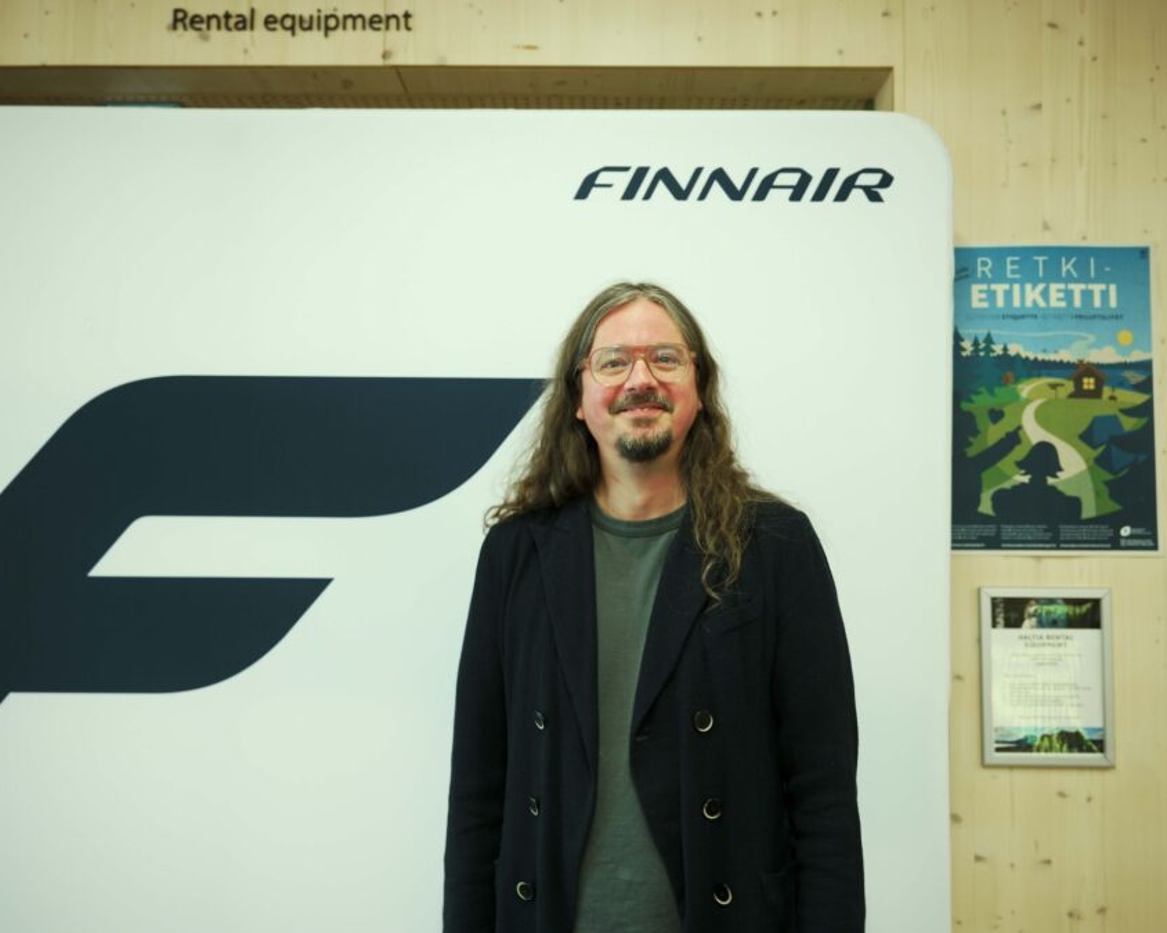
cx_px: 579
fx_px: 1151
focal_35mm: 33
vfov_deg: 44.1
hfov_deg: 53.7
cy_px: 469
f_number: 2.8
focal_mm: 29.3
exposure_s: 1/30
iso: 250
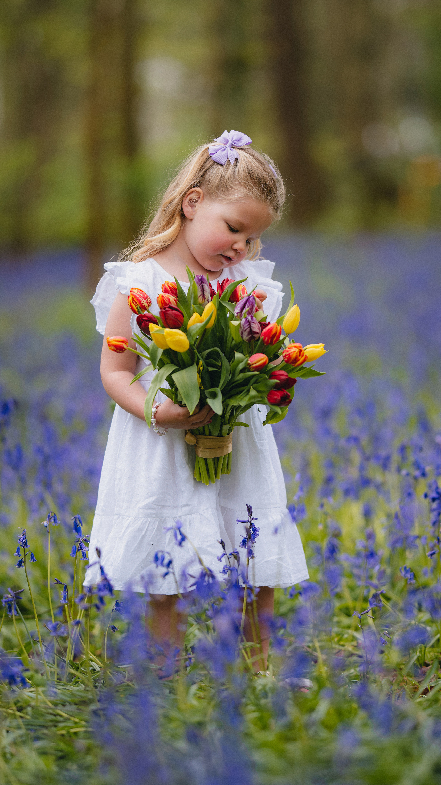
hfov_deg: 8.5
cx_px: 216
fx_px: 2952
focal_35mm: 142
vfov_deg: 15.1
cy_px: 393
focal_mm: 135
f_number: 1.8
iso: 100
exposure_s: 1/400
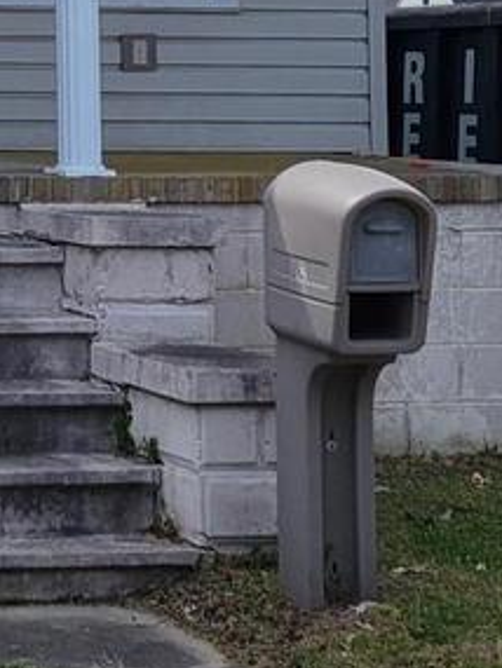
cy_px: -143
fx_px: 2705
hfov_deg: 10.1
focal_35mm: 140
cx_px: -380
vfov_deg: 13.7
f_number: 1.8
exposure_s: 1/3540
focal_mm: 5.4
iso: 40
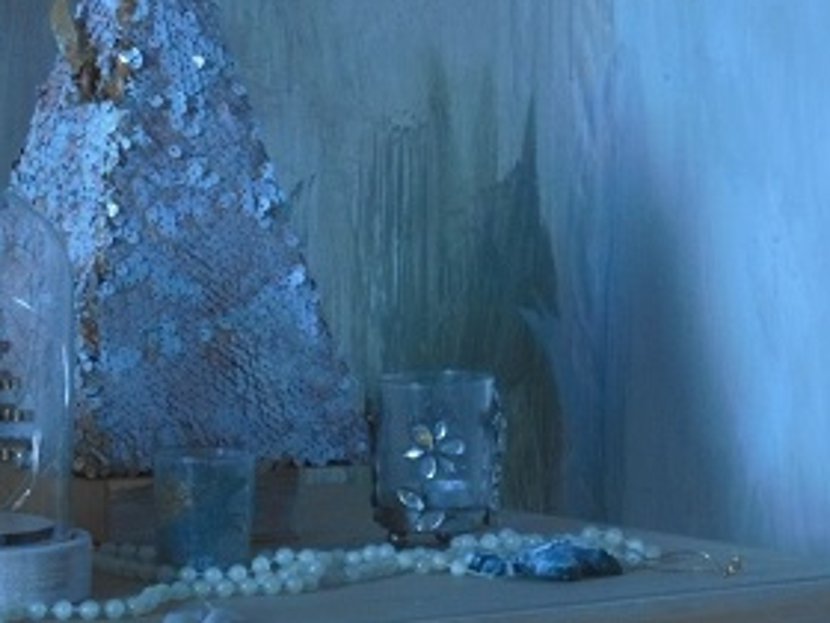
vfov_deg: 8.5
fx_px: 4196
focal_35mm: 175
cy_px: 301
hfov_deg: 11.3
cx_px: 279
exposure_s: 1/4
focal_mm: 17.5
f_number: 4.7
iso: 400
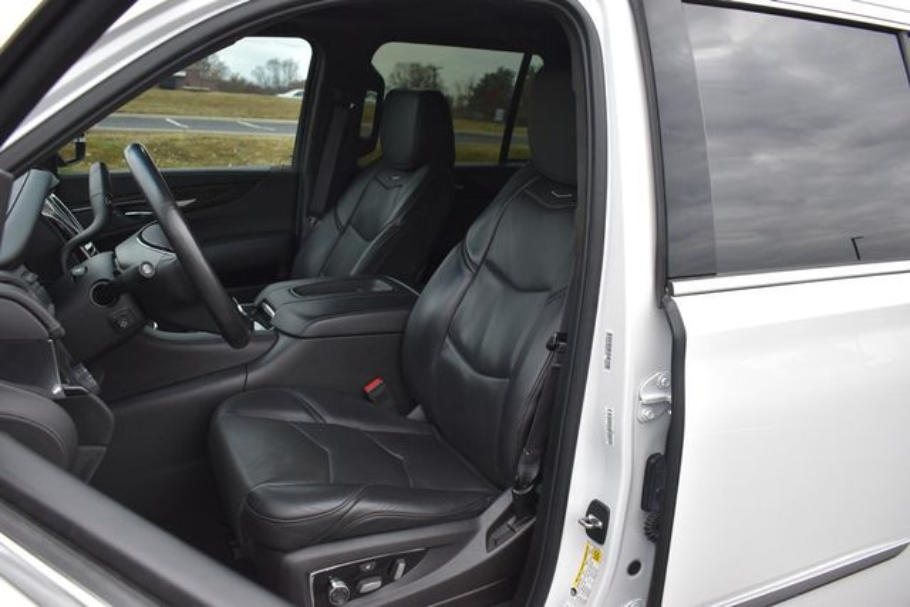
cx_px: 455
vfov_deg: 41.7
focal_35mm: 32
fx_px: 796
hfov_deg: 59.5
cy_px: 304
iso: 400
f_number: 4.5
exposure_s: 1/250
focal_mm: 21
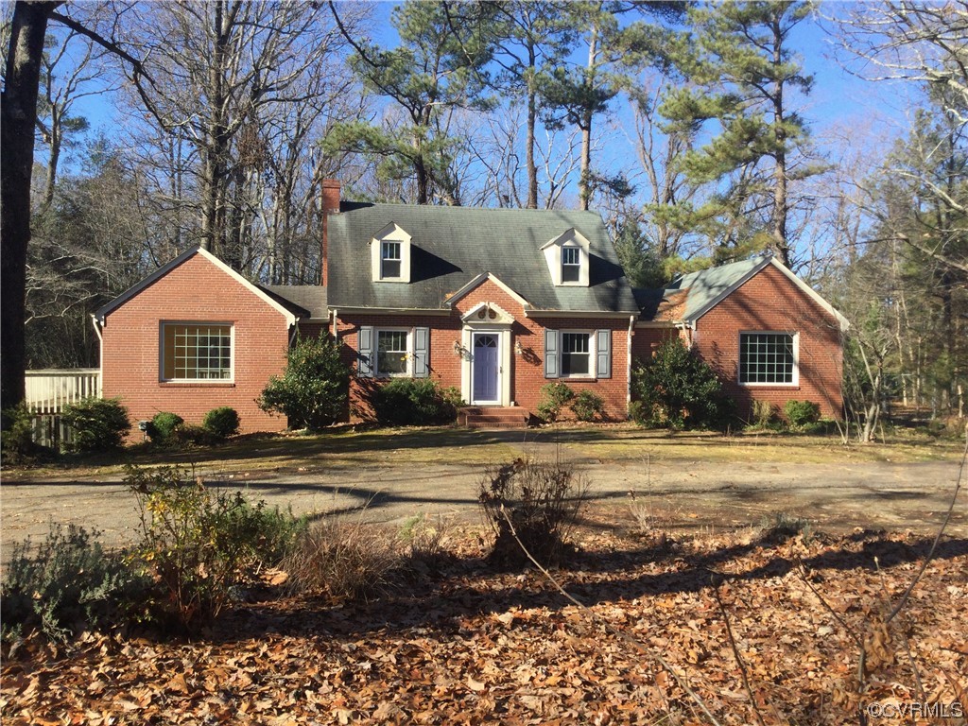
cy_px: 363
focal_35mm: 31
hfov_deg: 58.4
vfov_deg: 45.4
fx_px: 867
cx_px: 484
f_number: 2.4
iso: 25
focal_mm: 3.3
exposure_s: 1/590
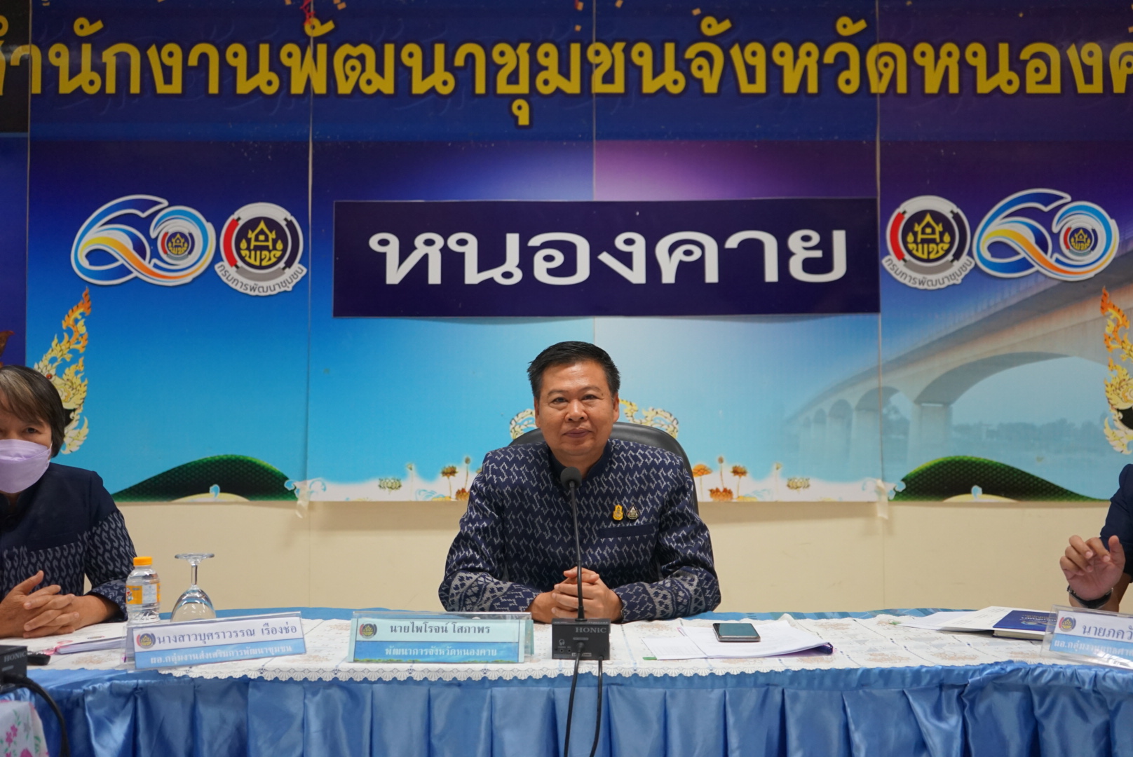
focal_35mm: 37
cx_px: 566
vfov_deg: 36.0
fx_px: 1165
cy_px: 378
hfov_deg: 51.9
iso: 1600
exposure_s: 1/160
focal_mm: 37
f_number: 4
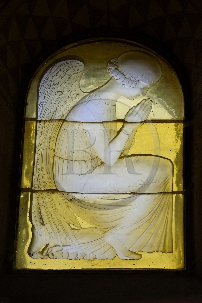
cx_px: 101
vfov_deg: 10.3
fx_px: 1684
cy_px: 152
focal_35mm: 200
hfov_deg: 6.9
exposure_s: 1/200
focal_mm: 200
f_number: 7.1
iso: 200
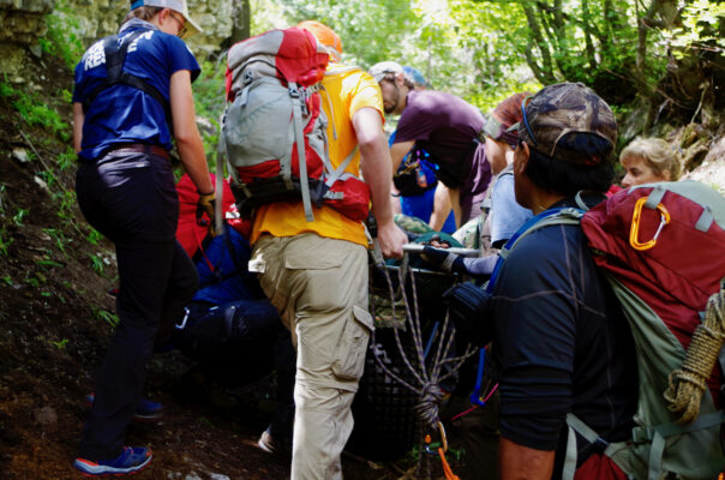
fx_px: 844
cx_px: 362
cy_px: 240
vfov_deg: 31.8
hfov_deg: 46.5
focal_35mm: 42
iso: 400
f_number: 4
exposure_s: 1/60
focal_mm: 28.13
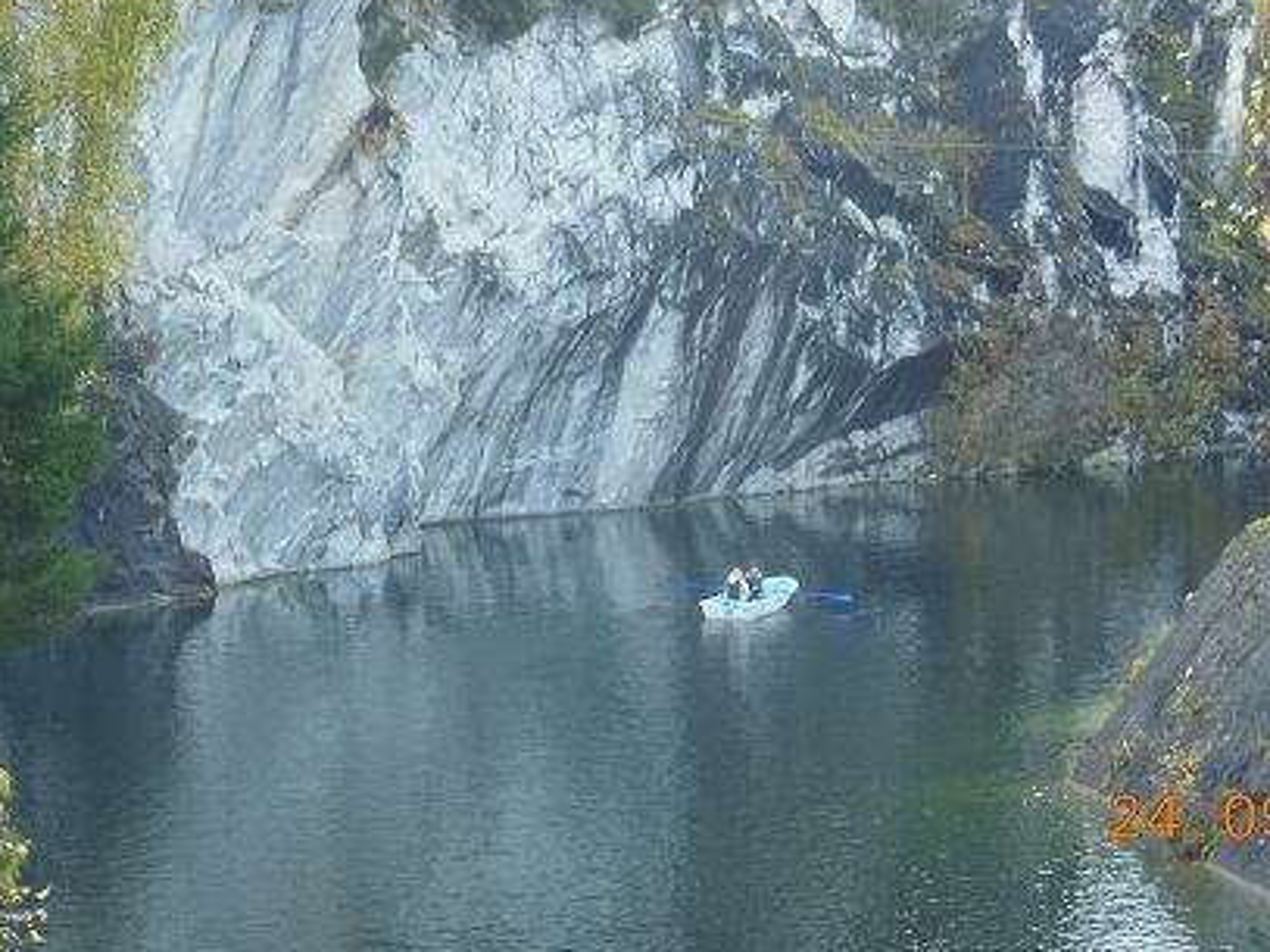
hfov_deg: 17.9
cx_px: 796
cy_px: 212
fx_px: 4035
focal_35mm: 110
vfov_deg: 13.4
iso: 125
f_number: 5.2
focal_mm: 12.4
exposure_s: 1/50
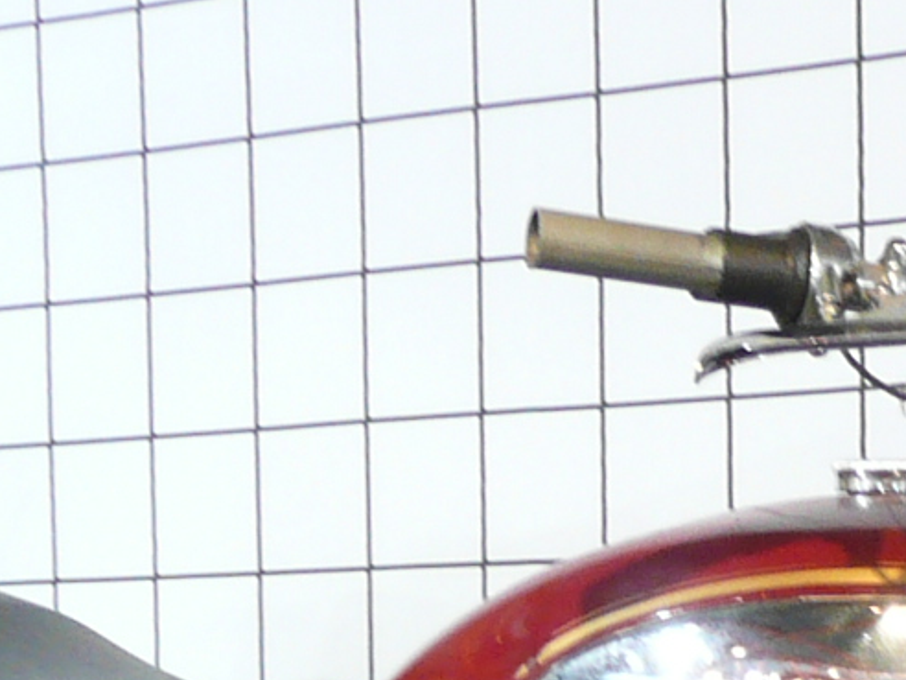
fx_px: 3376
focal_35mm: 129
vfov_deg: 10.7
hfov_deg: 15.0
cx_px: 939
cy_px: 1237
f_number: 3.3
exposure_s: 1/5
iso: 200
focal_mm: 4.6
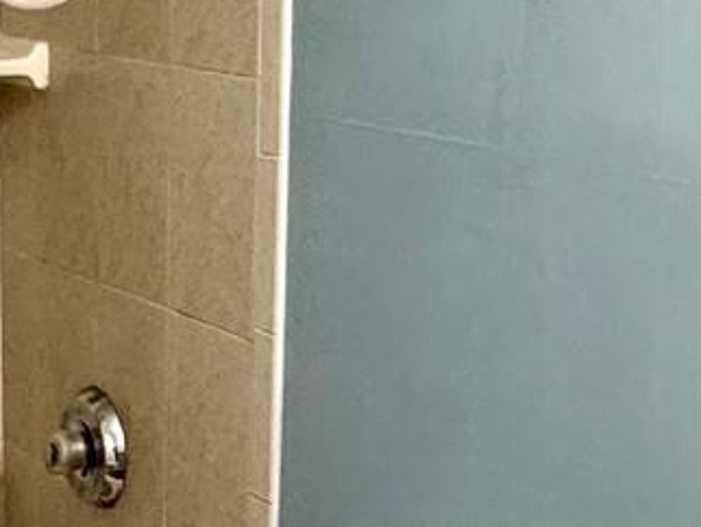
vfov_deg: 16.6
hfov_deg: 21.9
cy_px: 335
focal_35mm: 89
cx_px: 255
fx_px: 1804
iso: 250
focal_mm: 2.22
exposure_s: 1/60
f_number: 2.2
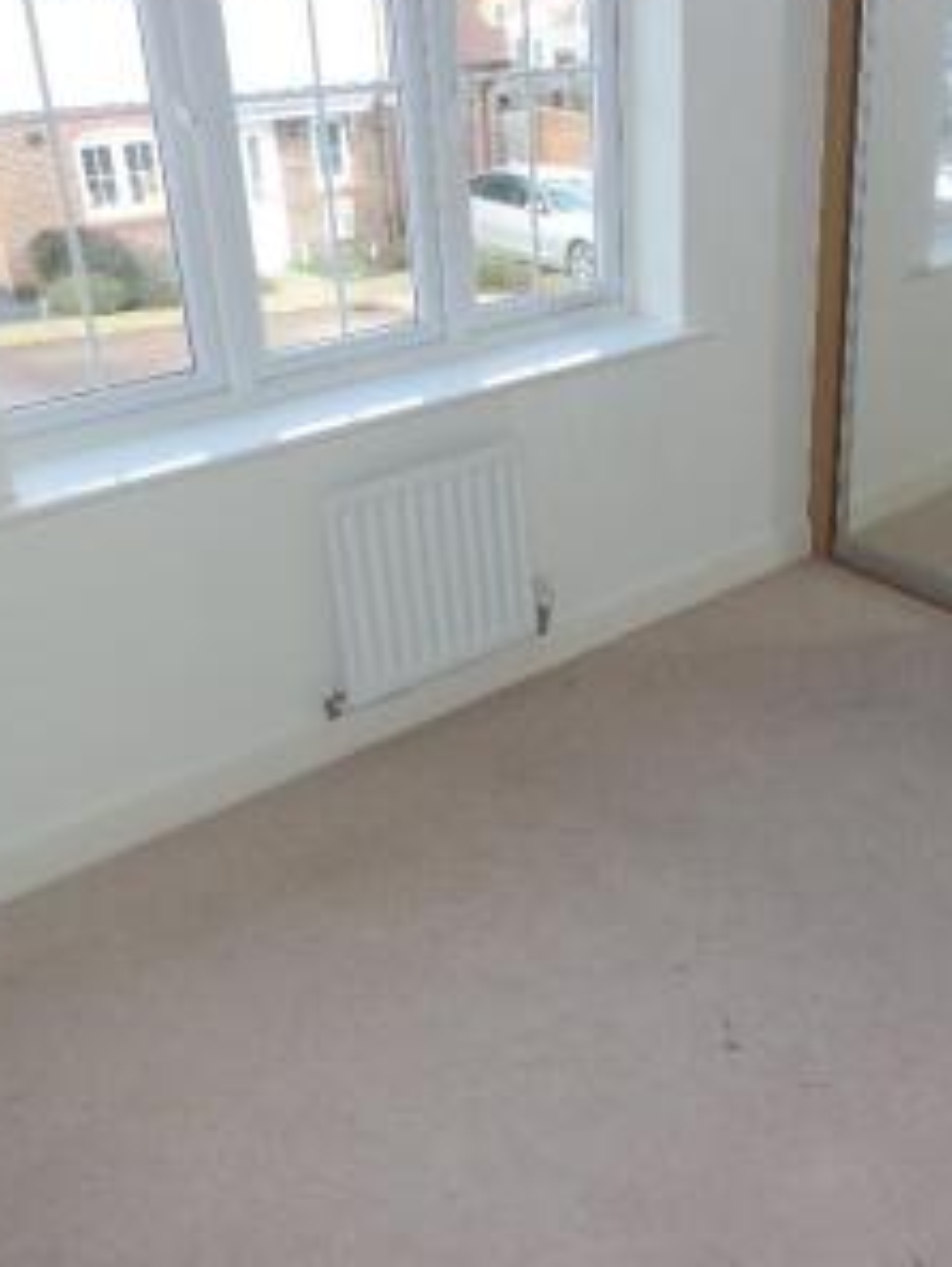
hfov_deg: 37.4
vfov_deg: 50.1
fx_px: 1356
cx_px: 756
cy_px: 612
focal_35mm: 37
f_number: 2.8
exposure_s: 1/80
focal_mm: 16
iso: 100
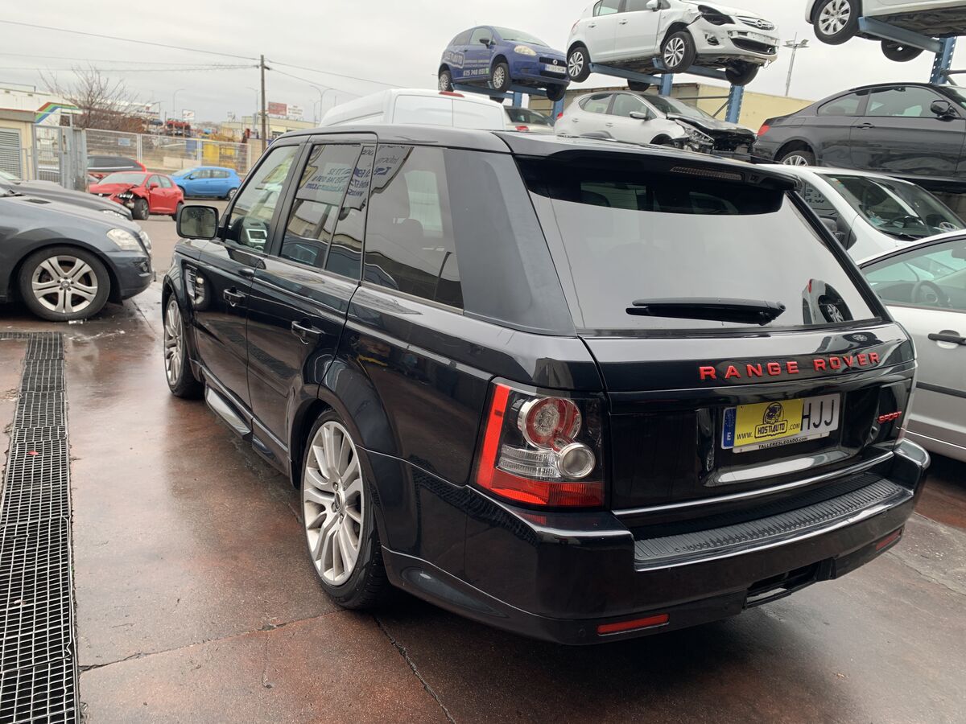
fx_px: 726
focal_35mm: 26
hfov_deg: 67.3
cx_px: 483
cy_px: 362
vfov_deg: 53.1
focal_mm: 4.25
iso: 25
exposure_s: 1/198
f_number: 1.8
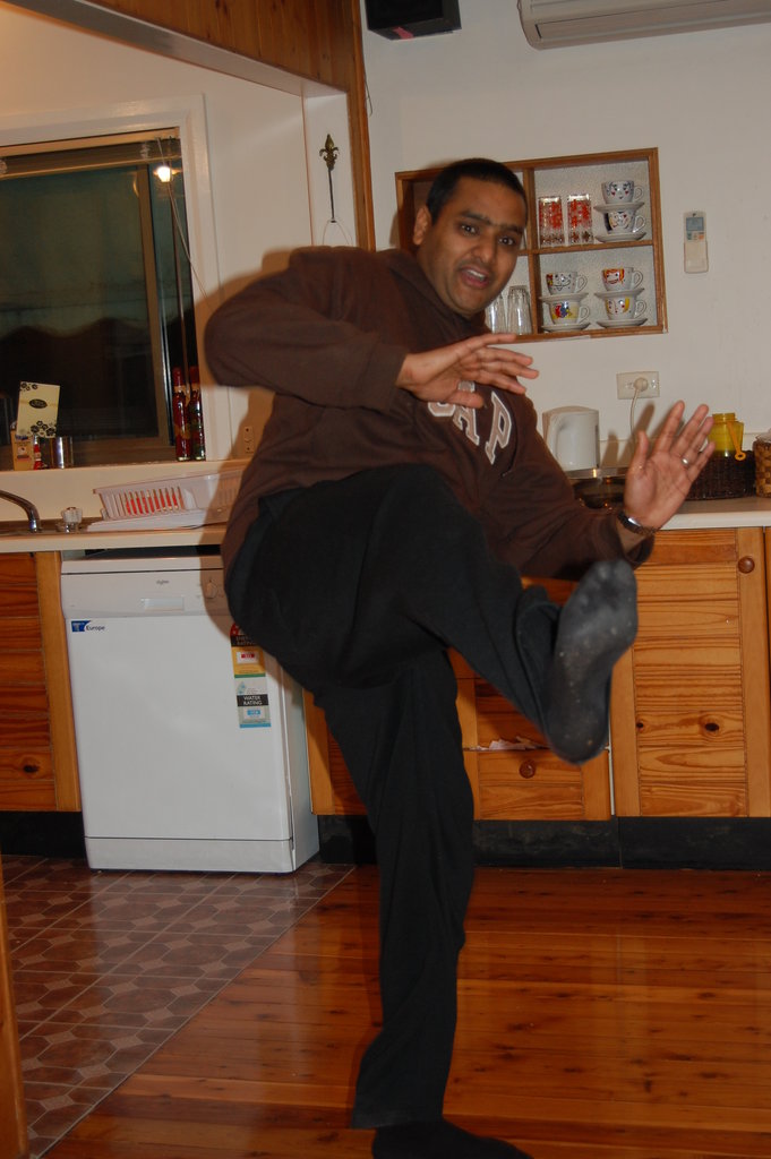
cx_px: 386
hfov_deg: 23.7
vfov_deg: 35.1
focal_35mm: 57
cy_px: 580
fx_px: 1834
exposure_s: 1/60
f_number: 5
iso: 400
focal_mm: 38
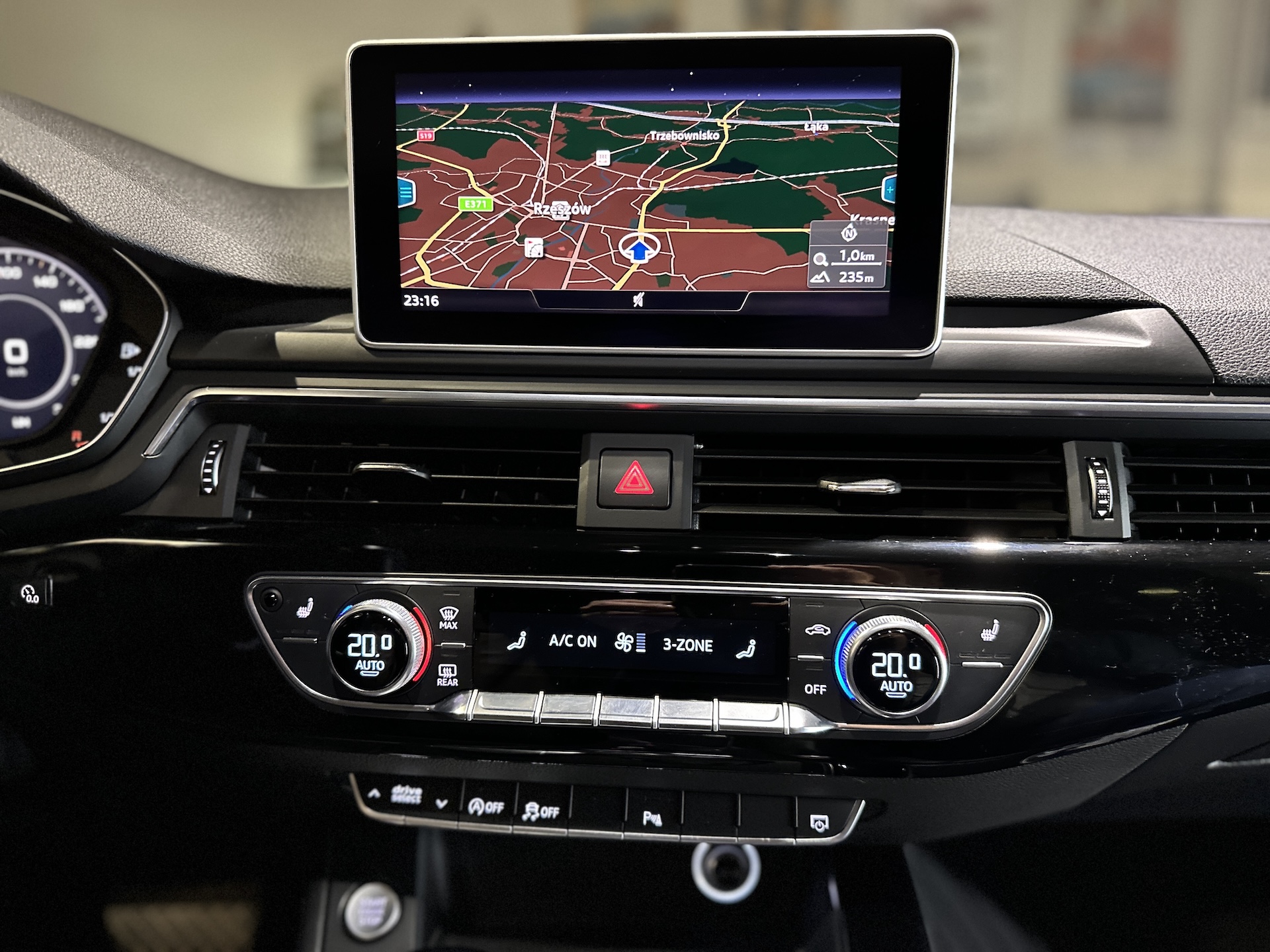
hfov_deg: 71.6
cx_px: 635
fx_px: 881
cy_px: 476
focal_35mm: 24
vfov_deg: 56.8
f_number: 1.78
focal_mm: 6.86
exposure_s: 1/35
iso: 1000
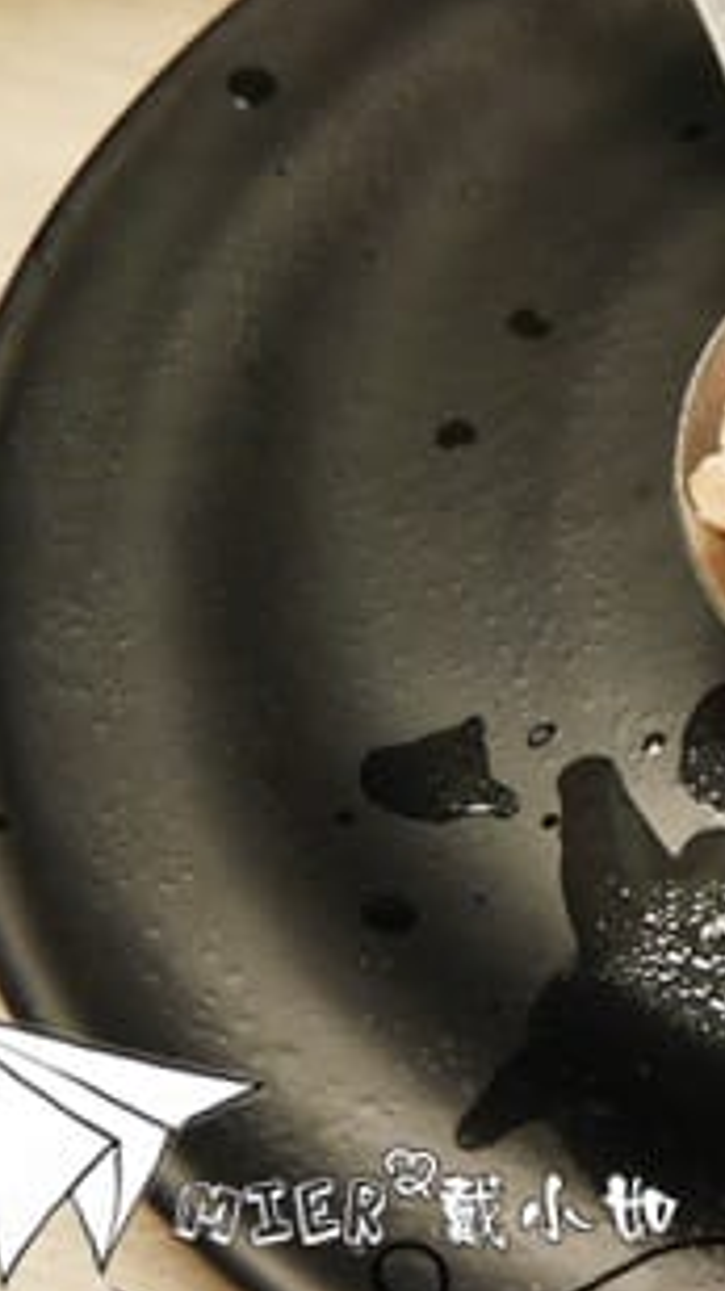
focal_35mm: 66
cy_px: 352
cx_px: 1253
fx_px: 2258
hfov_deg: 15.9
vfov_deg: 31.4
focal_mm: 14
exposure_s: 1/100
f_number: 3.6
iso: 200
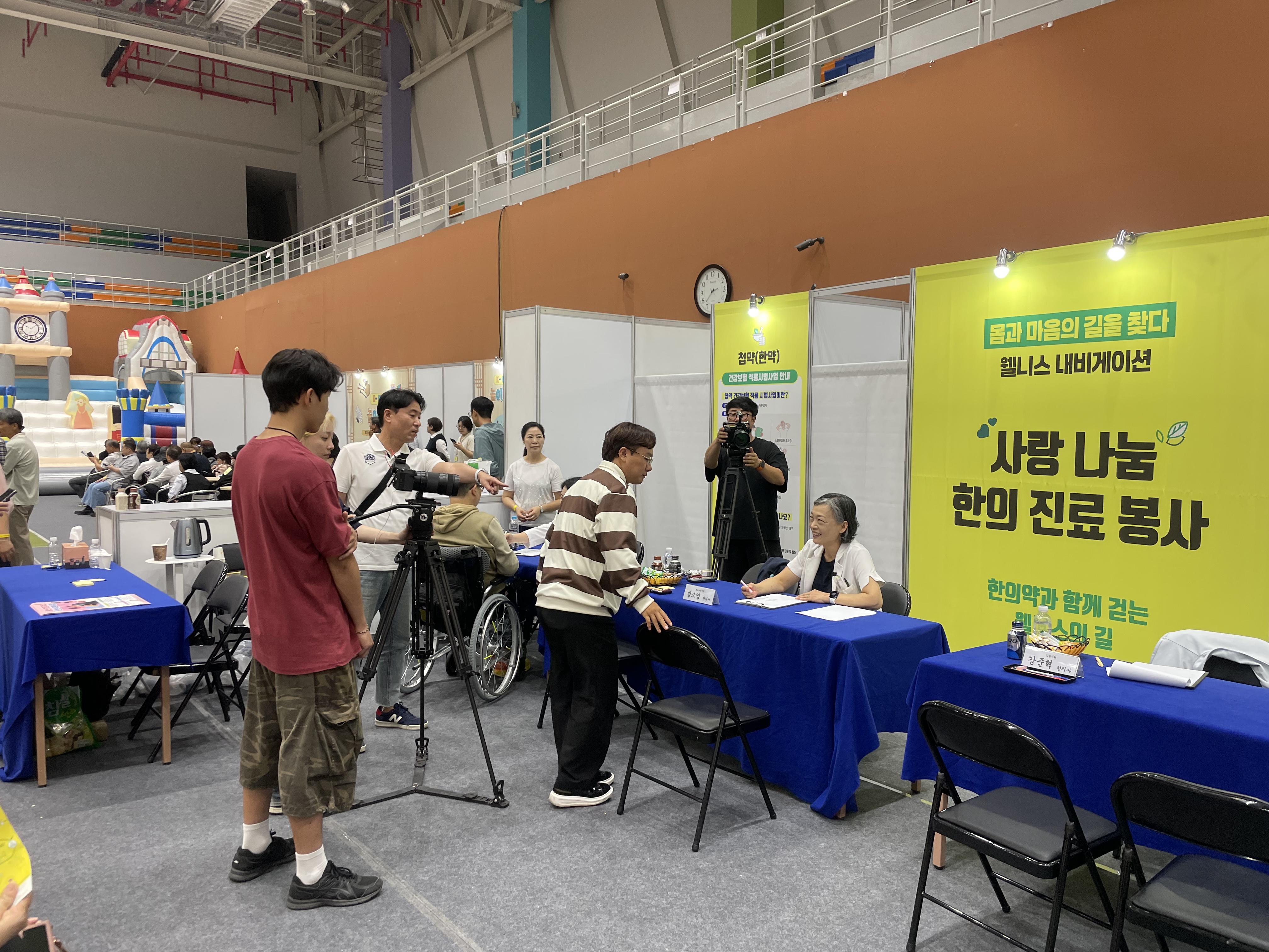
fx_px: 953
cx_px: 634
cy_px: 476
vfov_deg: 53.1
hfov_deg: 67.3
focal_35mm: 26
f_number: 1.6
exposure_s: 1/120
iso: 125
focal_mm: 4.2
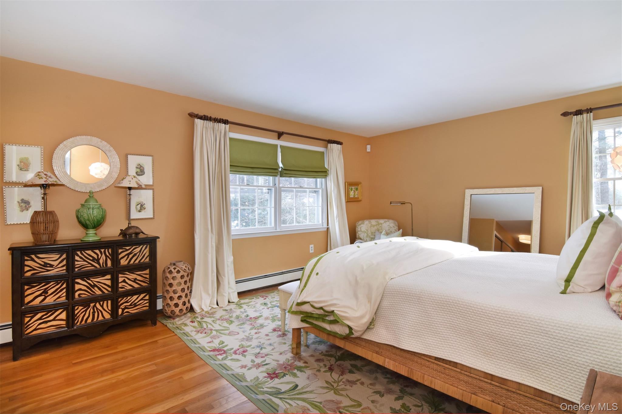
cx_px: 311
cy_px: 207
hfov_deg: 95.0
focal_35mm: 16
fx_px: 285
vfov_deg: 72.0
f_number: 11
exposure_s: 1/50
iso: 640
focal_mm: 11
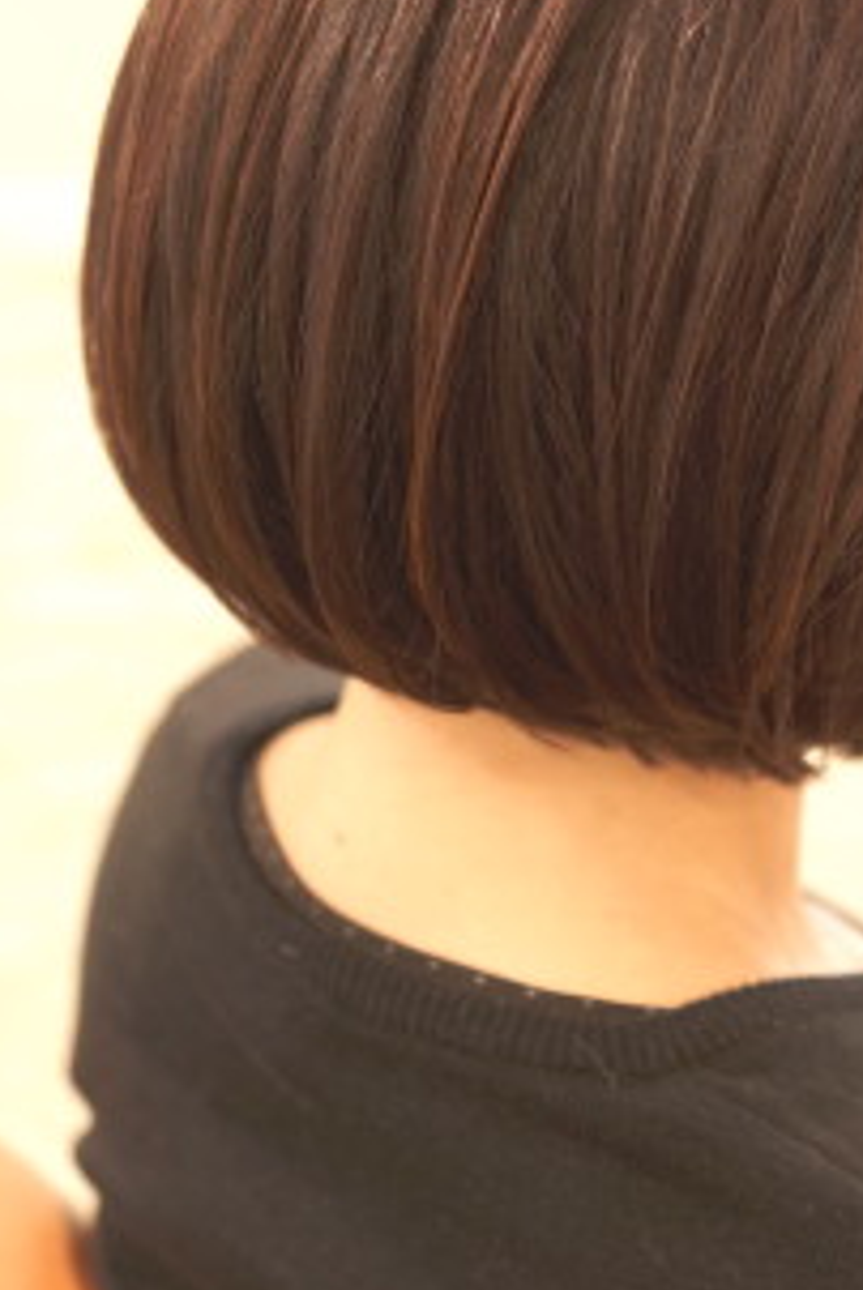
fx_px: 3115
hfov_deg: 15.7
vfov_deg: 23.2
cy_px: 359
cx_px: 632
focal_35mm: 87
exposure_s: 1/60
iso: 400
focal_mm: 35
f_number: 2.5
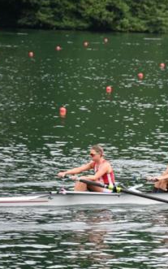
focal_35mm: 308
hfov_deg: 4.3
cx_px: 192
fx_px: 2255
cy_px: 134
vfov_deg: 6.8
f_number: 6.3
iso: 320
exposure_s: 1/500
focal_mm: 200
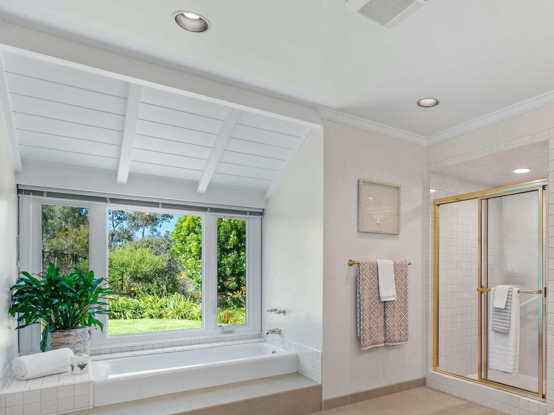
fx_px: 384
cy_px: 269
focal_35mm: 24
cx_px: 388
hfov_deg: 68.7
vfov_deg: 55.9
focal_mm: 16
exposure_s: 1/10
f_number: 5
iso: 250
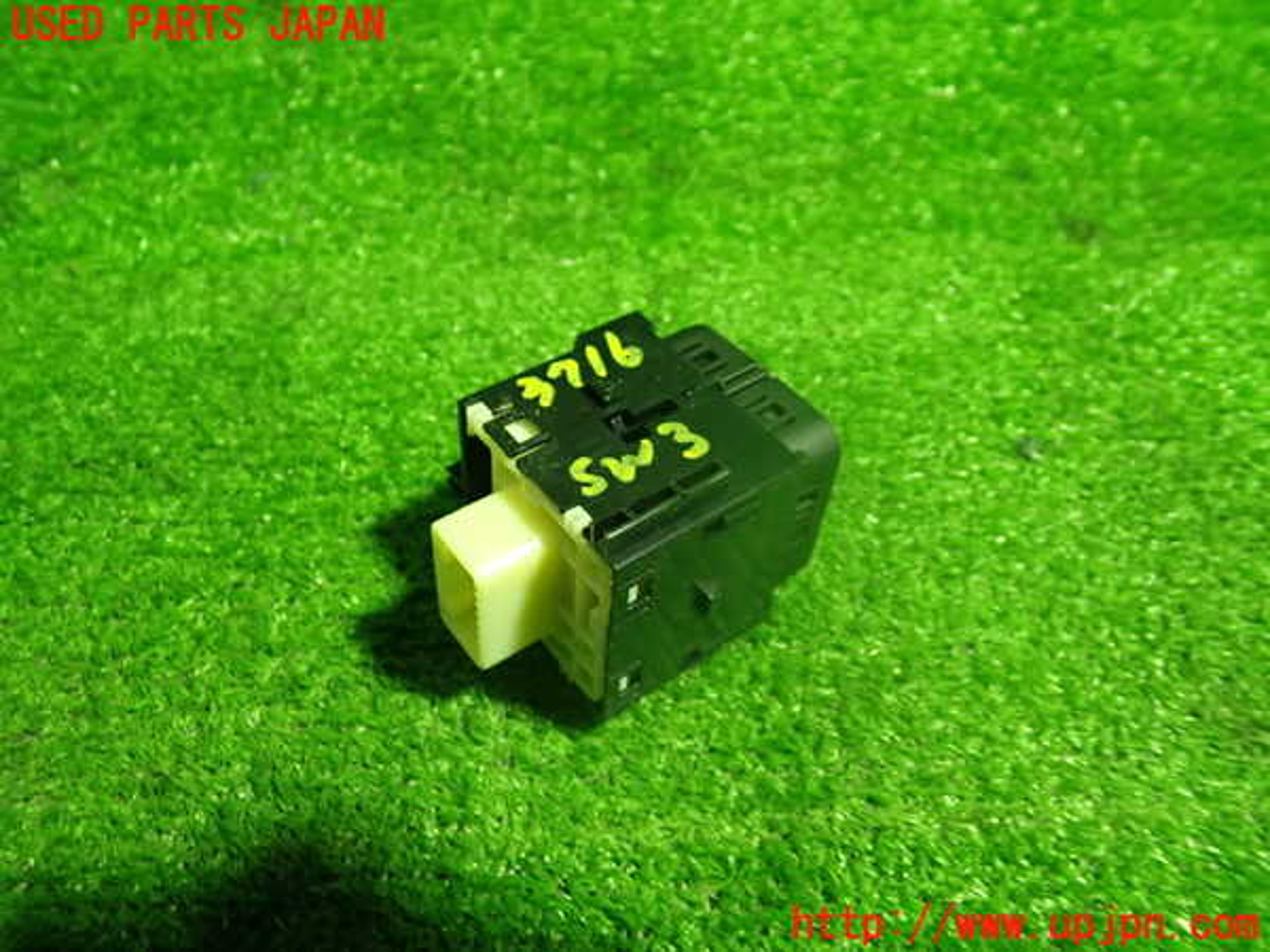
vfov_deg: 46.8
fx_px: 1101
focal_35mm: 30
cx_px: 635
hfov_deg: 60.0
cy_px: 476
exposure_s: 1/30
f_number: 2.3
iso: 400
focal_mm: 5.4
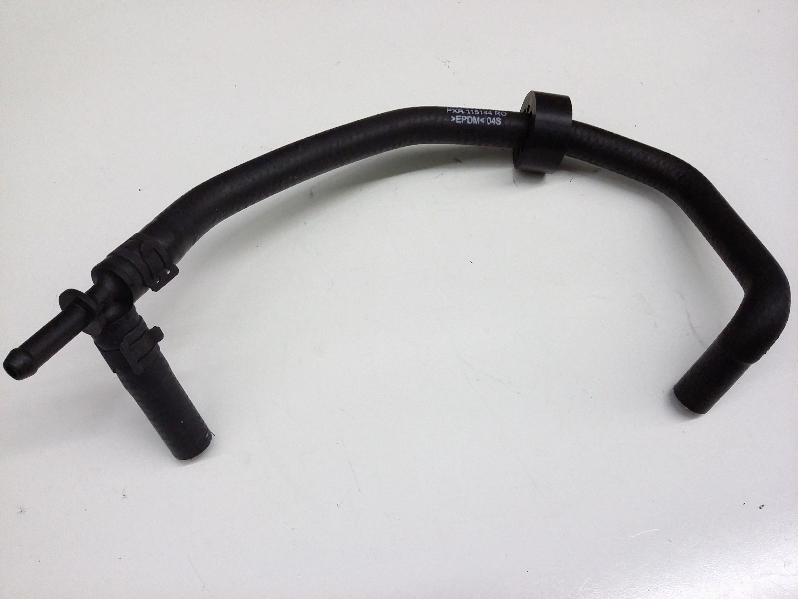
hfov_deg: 56.8
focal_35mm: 32
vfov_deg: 44.2
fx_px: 738
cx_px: 399
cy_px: 300
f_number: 2.4
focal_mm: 3.4
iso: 160
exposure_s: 1/20
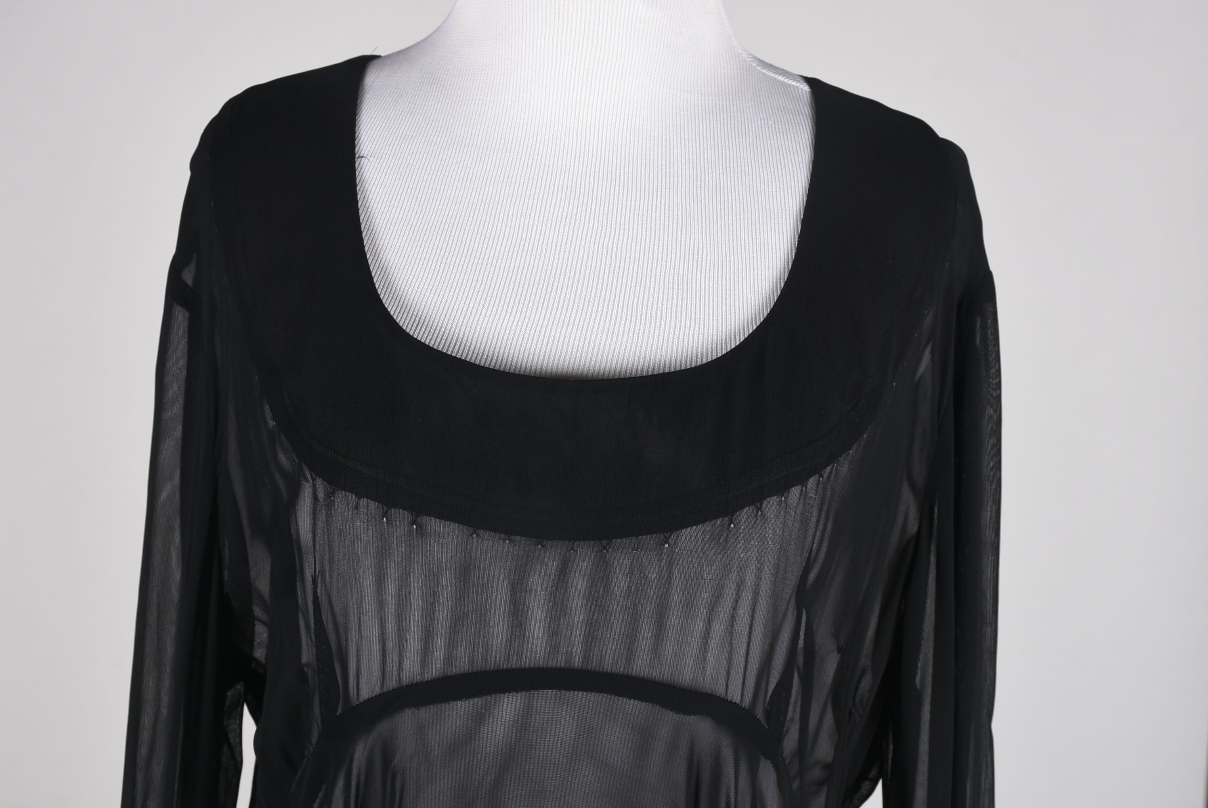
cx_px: 604
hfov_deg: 28.1
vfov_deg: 19.0
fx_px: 2418
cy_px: 404
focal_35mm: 72
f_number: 11
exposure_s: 1/125
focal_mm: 48
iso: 200
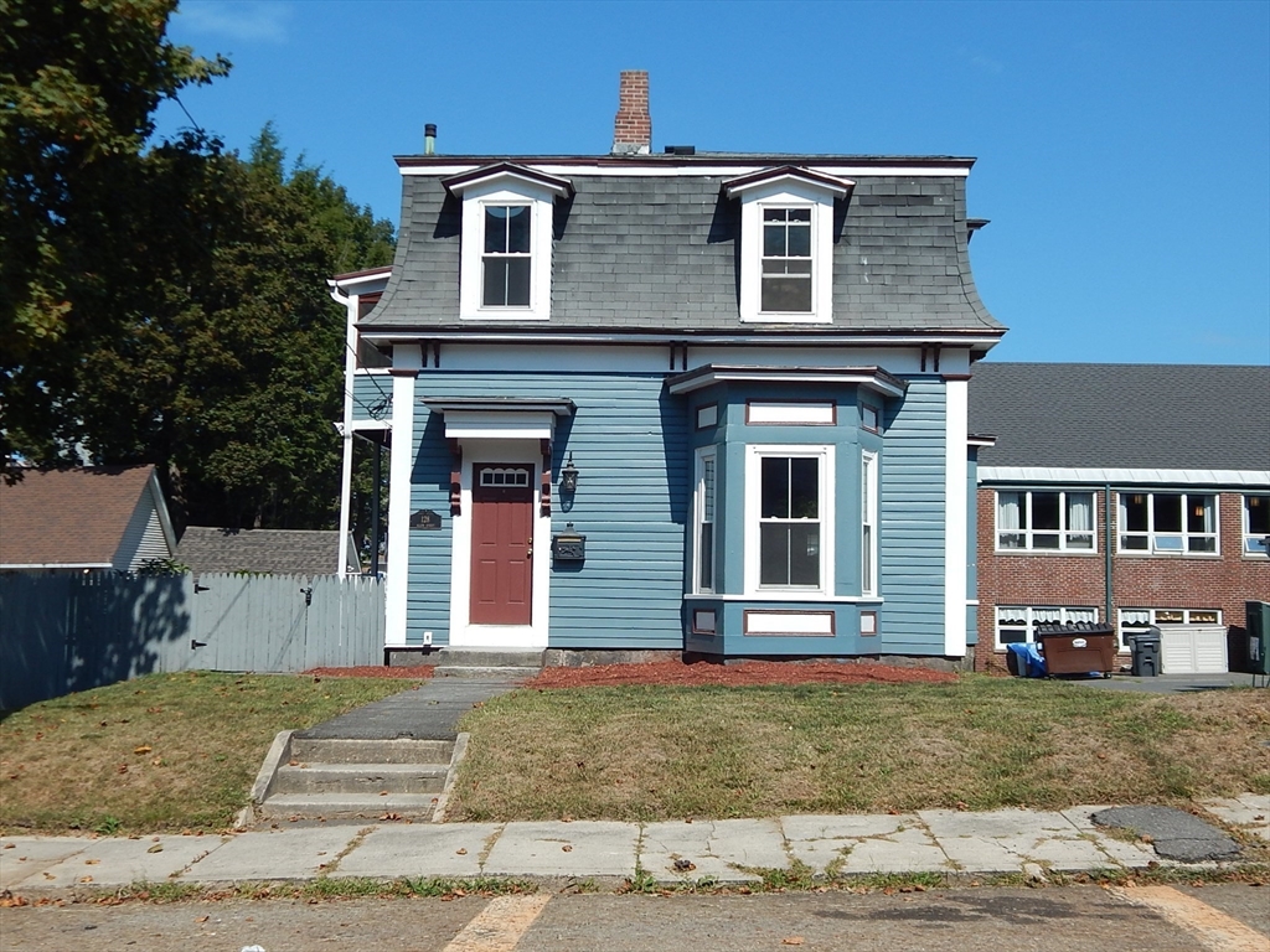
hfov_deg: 49.0
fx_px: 1394
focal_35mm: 38
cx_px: 635
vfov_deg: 37.7
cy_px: 476
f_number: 6.9
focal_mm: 6.8
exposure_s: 1/500
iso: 125
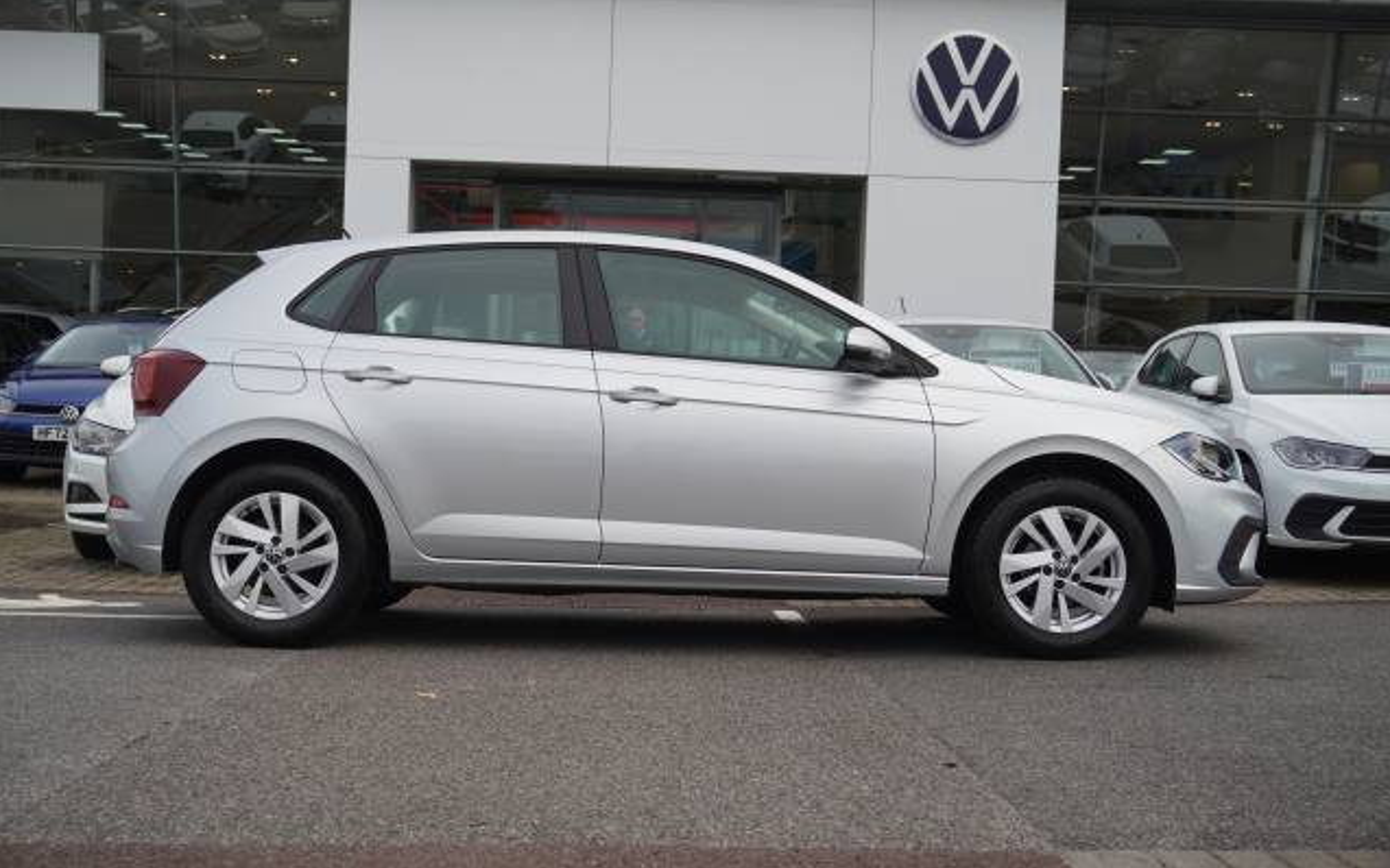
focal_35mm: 45
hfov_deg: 44.8
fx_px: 1686
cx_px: 694
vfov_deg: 28.9
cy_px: 410
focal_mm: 29
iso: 100
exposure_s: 1/200
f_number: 5
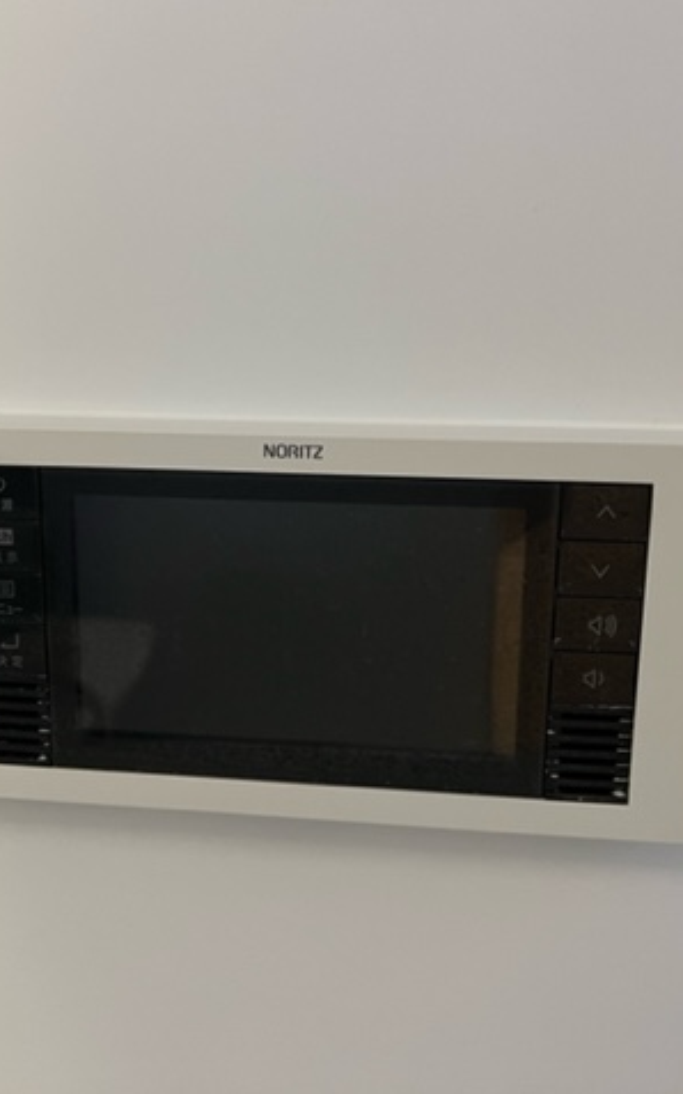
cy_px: 546
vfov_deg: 52.8
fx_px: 1102
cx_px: 298
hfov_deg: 34.4
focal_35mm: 37
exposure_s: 1/60
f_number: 1.6
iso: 200
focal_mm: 5.1
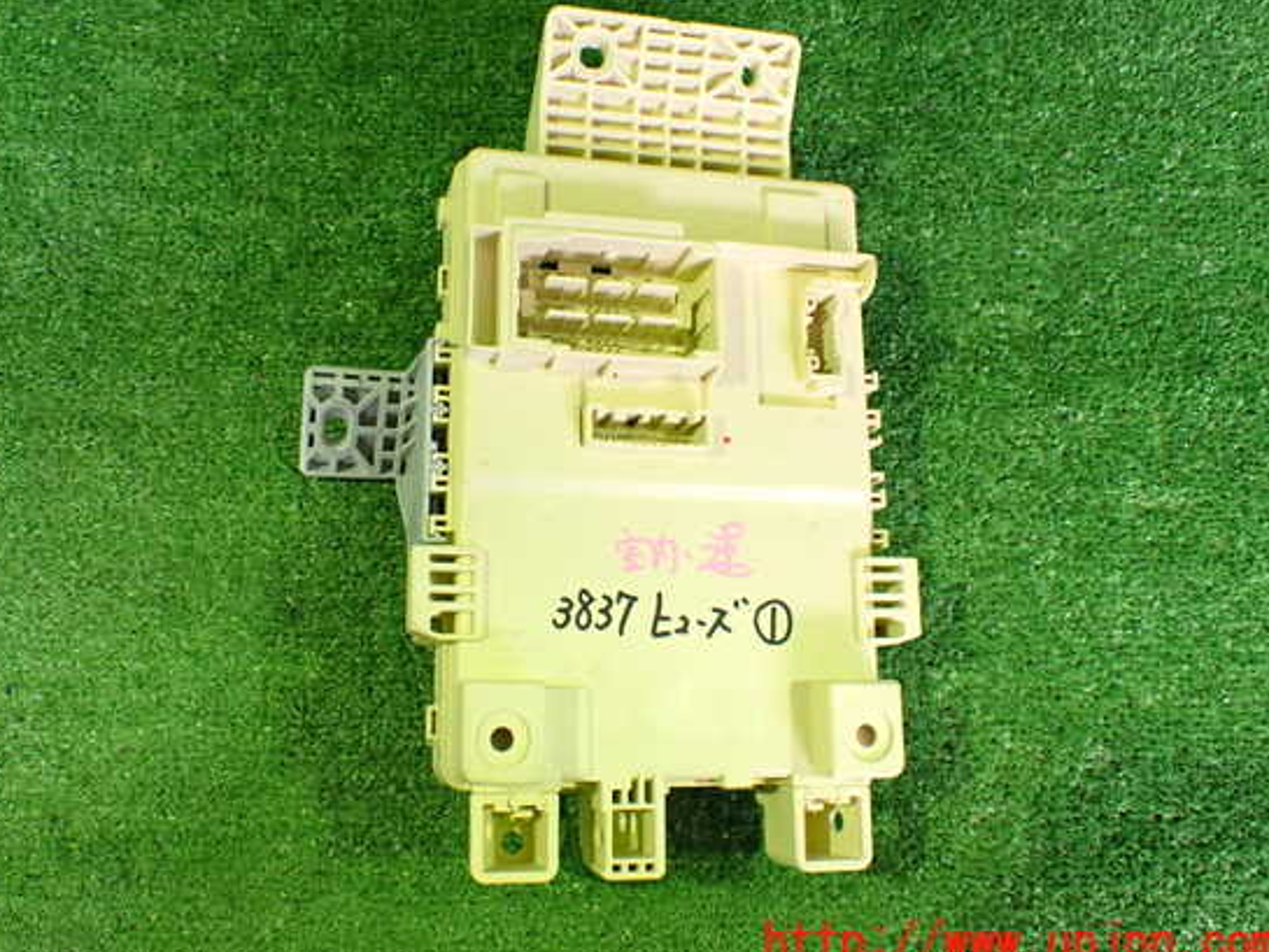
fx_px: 1210
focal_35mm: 33
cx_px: 591
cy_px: 449
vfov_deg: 42.9
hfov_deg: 55.3
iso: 800
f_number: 2.3
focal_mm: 5.4
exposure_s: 1/40
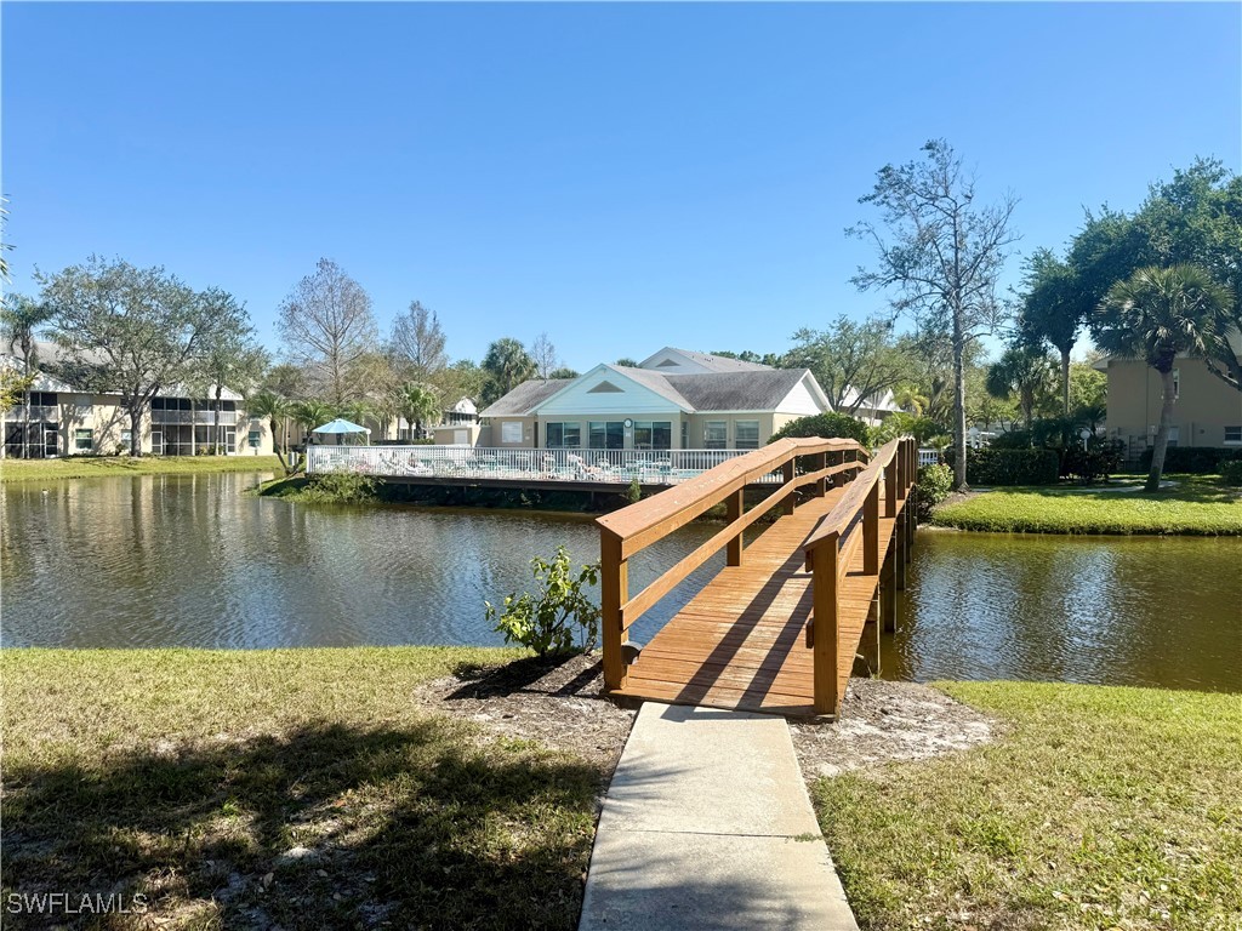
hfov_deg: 71.6
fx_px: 861
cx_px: 621
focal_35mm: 24
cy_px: 466
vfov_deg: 56.8
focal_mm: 6.76
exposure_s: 1/3953
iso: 80
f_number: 1.78
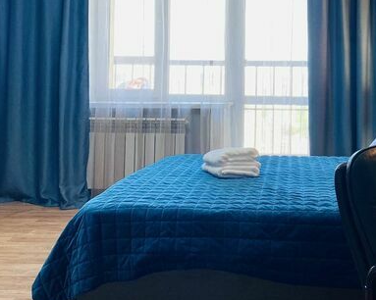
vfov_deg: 27.9
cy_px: 56
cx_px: 279
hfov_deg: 34.7
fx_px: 589
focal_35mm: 53
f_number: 1.8
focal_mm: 4.25
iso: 100
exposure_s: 1/100
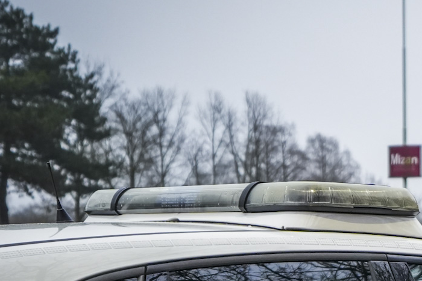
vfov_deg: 14.0
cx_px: 526
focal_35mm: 96
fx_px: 1125
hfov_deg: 19.8
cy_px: 302
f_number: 2.8
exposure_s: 1/200
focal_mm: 35
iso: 1600
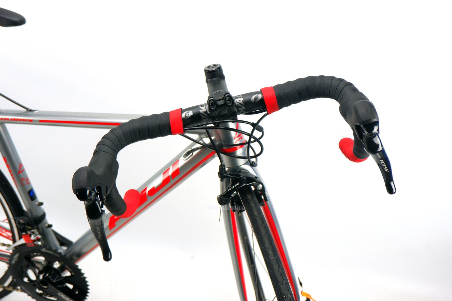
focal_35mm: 38
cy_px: 150
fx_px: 477
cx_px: 226
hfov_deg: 50.7
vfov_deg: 35.1
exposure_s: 1/125
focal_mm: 25.6
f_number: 4.4
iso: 200
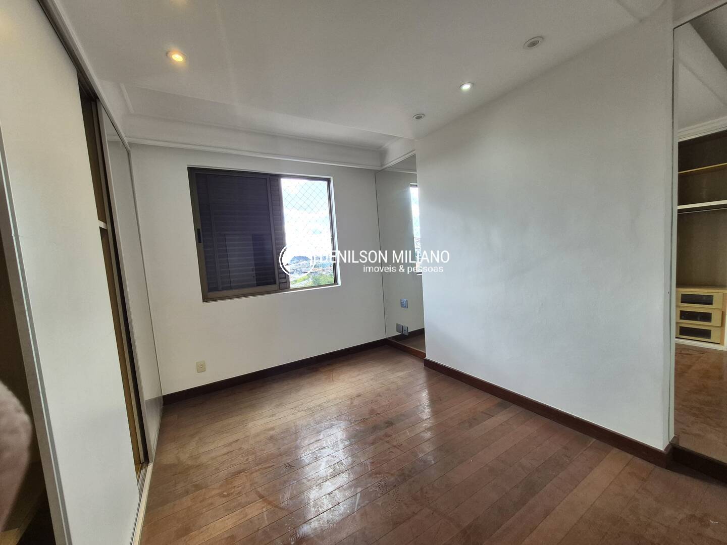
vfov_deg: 89.9
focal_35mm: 13
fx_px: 273
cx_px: 364
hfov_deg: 106.2
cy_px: 272
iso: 64
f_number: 2.2
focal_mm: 1.74
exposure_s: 1/120
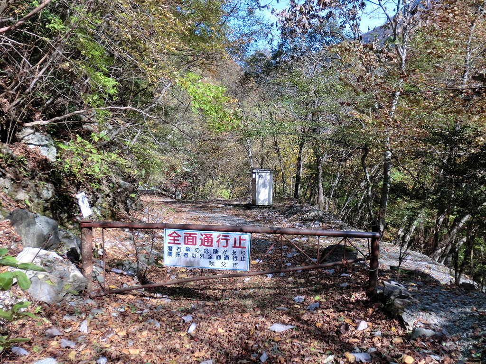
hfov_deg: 63.4
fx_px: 393
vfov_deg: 49.7
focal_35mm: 28
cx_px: 243
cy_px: 182
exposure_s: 1/400
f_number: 3
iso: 100
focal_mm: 5
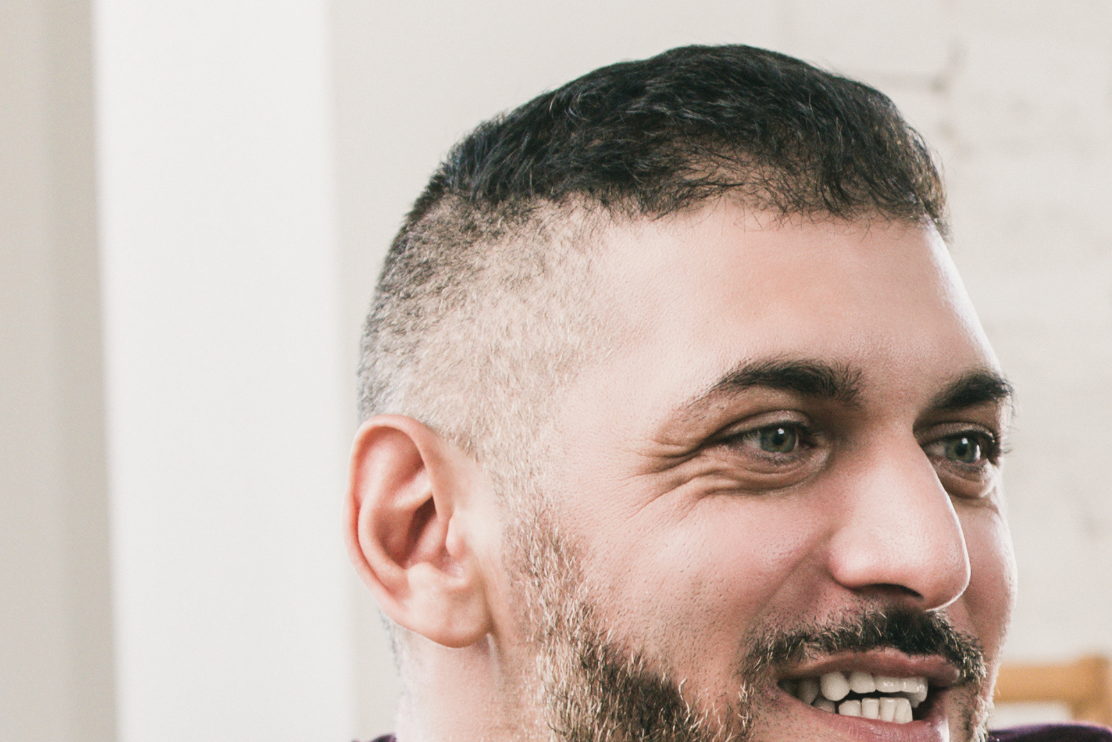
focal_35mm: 263
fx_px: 8127
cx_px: 1869
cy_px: 1111
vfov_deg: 5.2
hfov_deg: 7.6
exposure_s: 1/160
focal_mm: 70
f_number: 4
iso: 500
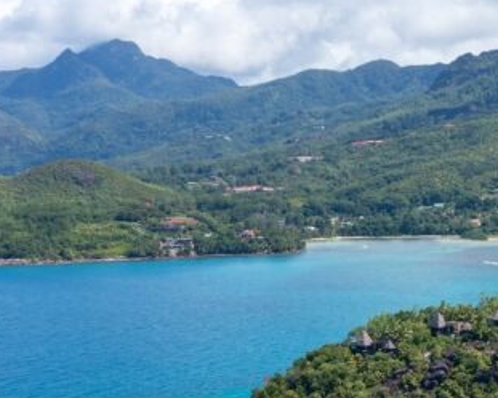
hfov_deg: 20.8
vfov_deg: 17.6
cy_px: 304
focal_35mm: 87
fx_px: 1283
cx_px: 560
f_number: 6.3
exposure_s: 1/500
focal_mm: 10.26
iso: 100
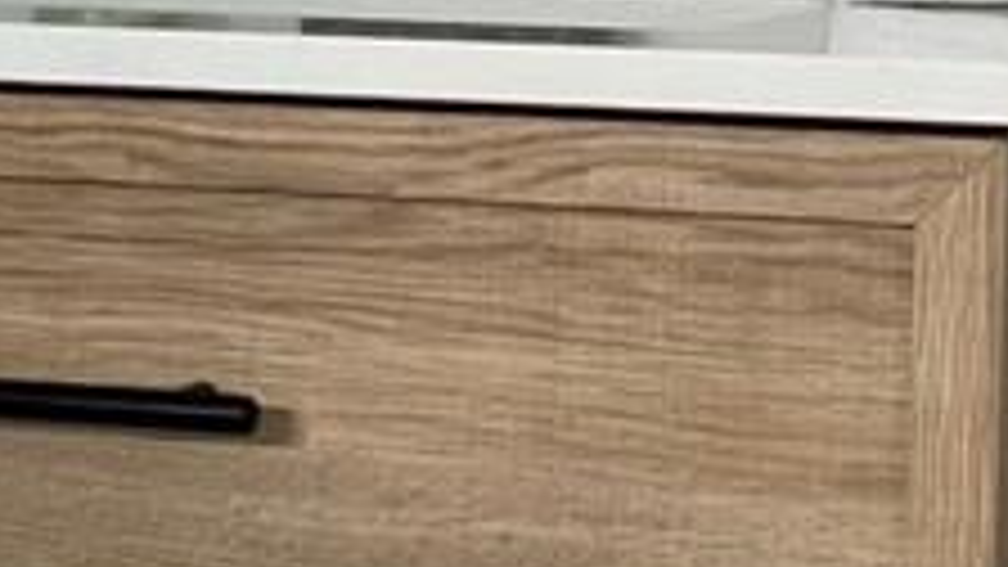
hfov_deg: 21.7
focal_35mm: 97
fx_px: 2593
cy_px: -18
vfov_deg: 12.3
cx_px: 842
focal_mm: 1.57
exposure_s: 1/120
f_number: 1.8
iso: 250
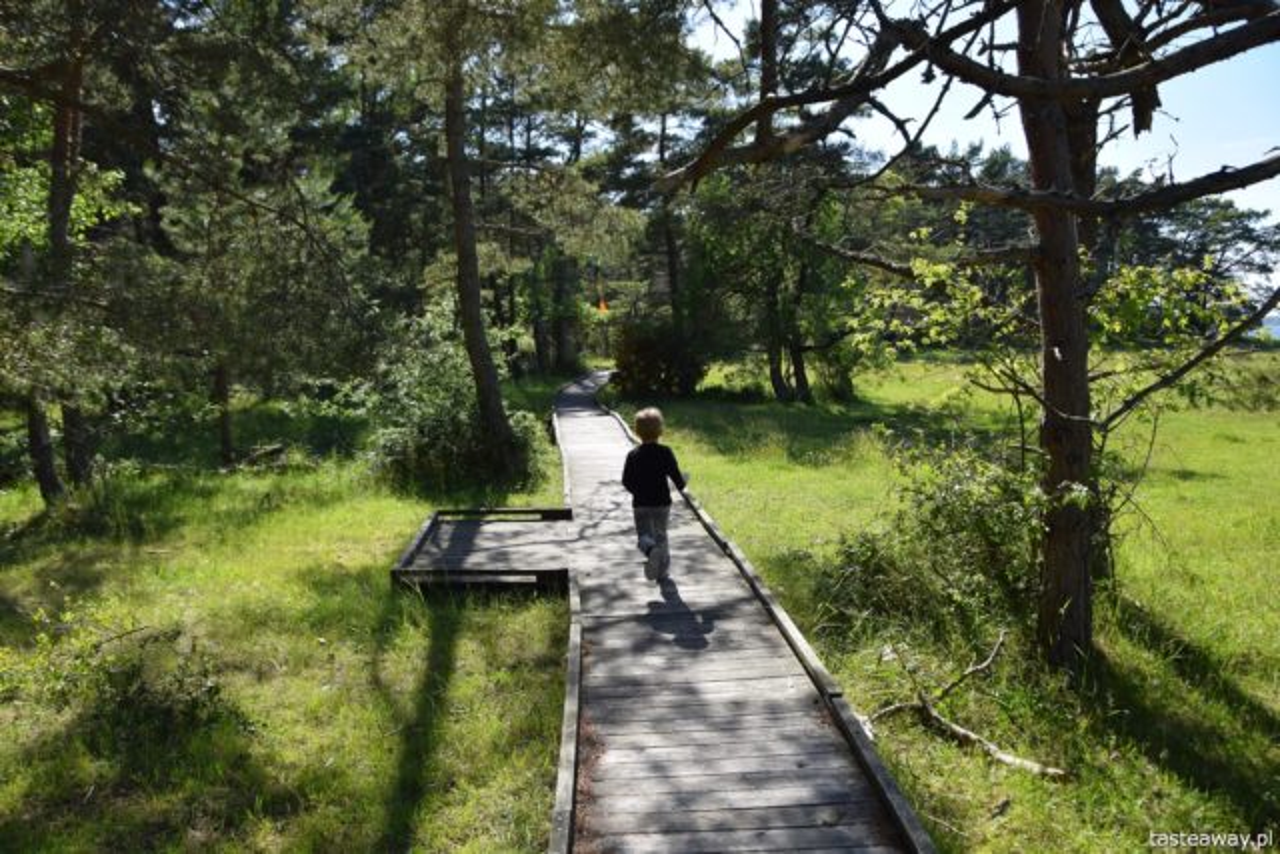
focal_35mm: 27
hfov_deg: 67.4
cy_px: 427
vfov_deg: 48.0
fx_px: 960
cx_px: 640
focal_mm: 18
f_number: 5
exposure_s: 1/320
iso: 100
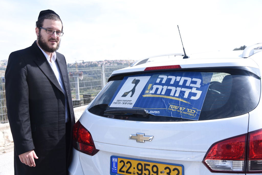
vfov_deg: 33.4
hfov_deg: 48.5
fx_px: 291
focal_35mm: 40
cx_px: 131
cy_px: 88
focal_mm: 40
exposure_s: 1/250
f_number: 6.3
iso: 160
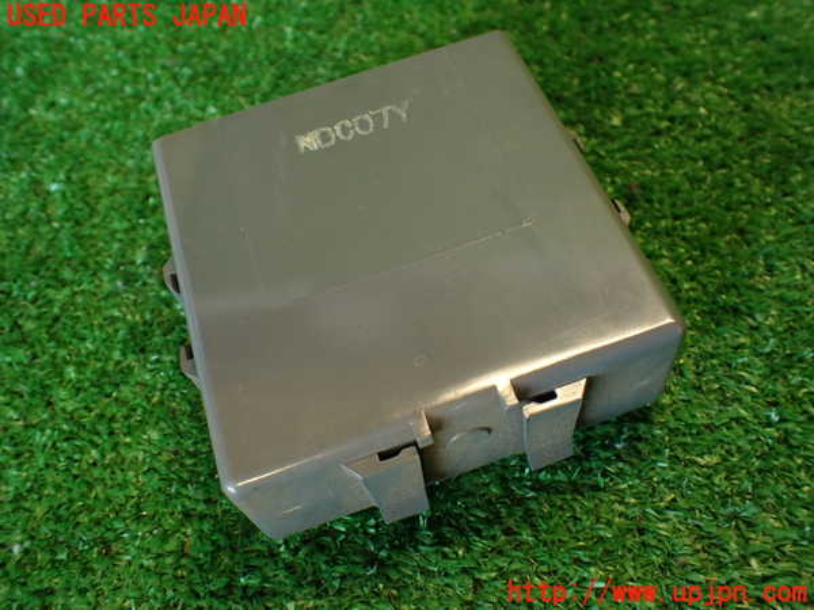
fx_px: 752
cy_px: 305
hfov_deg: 56.8
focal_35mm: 32
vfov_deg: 44.2
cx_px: 407
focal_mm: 5.79
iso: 200
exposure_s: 1/40
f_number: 2.4
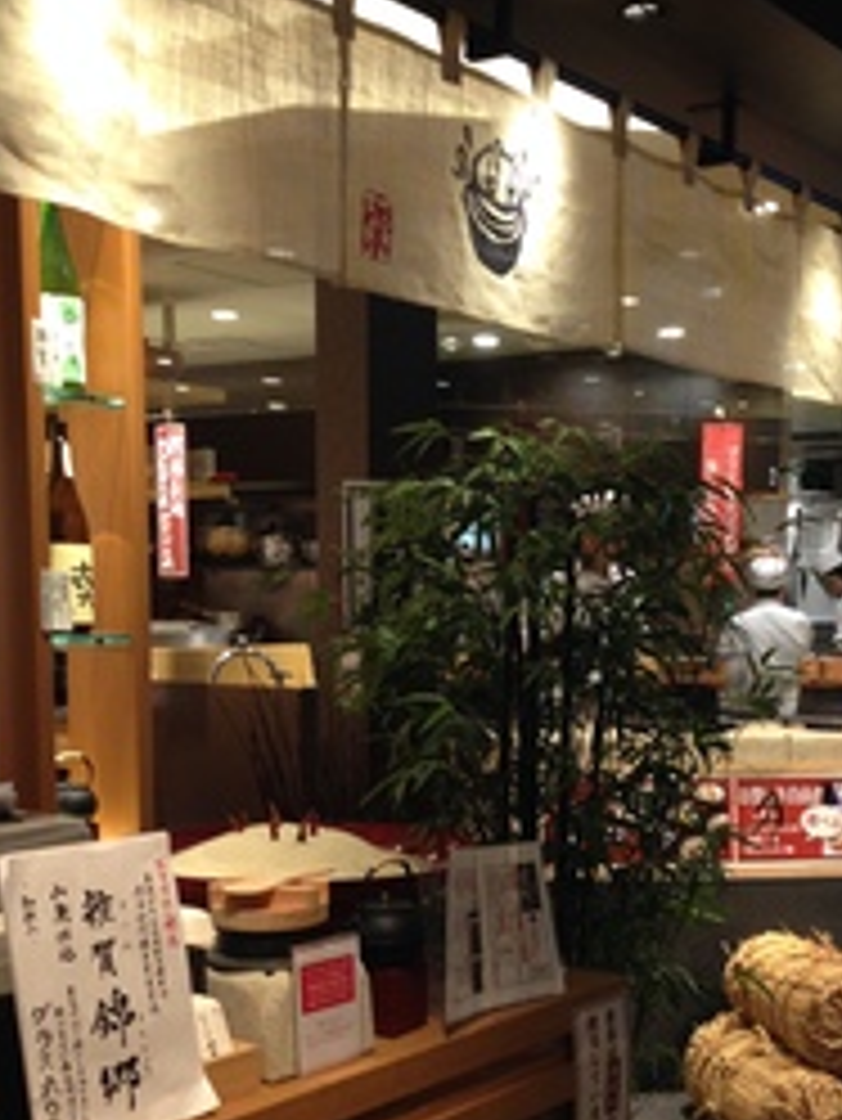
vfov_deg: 35.4
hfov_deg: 27.5
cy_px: 823
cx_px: 527
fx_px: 1717
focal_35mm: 53
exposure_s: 1/20
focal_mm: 4.12
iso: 100
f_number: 2.4
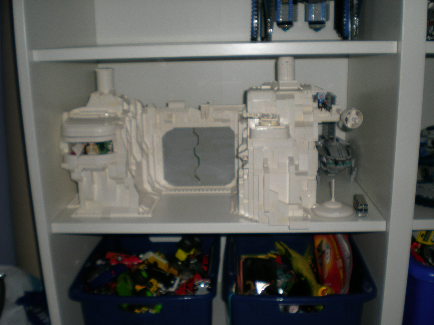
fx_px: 476
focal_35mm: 38
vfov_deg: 37.7
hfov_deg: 49.0
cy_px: 162
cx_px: 217
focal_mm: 6.3
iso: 50
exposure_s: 1/60
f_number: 3.1
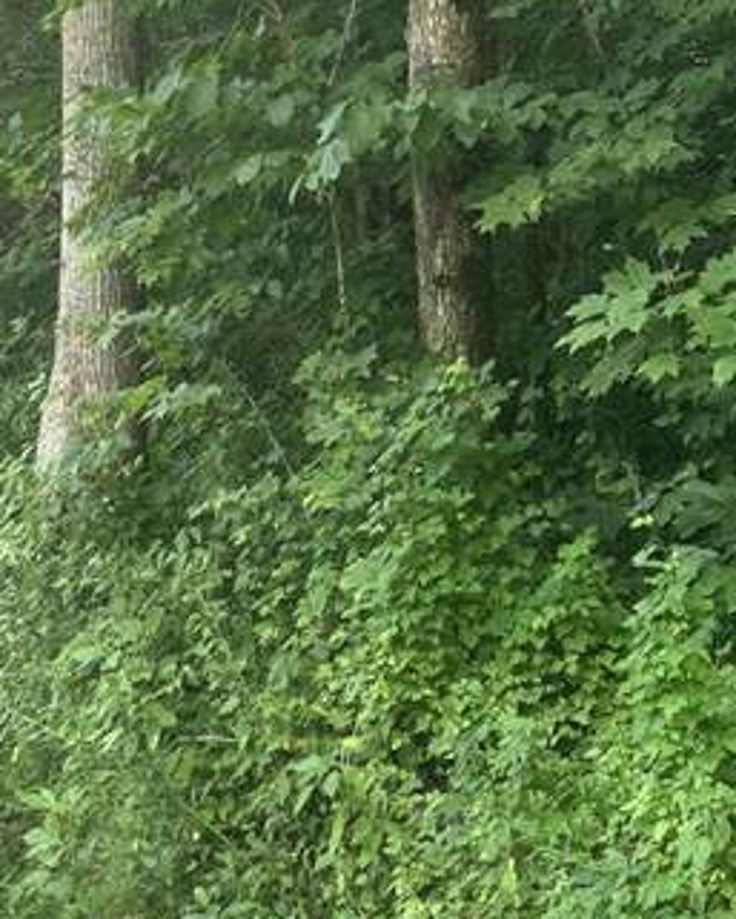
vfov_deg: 26.9
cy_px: 269
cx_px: 92
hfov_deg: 21.4
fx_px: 1905
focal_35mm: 70
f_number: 1.78
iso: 64
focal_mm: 6.86
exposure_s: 1/142
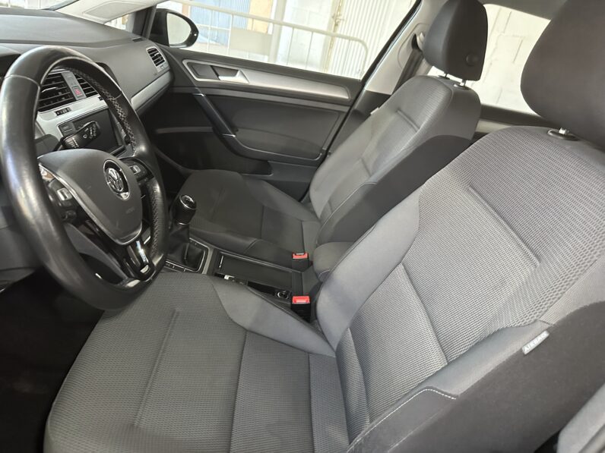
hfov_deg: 71.6
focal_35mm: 24
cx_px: 302
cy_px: 226
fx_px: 419
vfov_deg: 56.8
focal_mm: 6.86
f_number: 1.78
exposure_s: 1/50
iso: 800
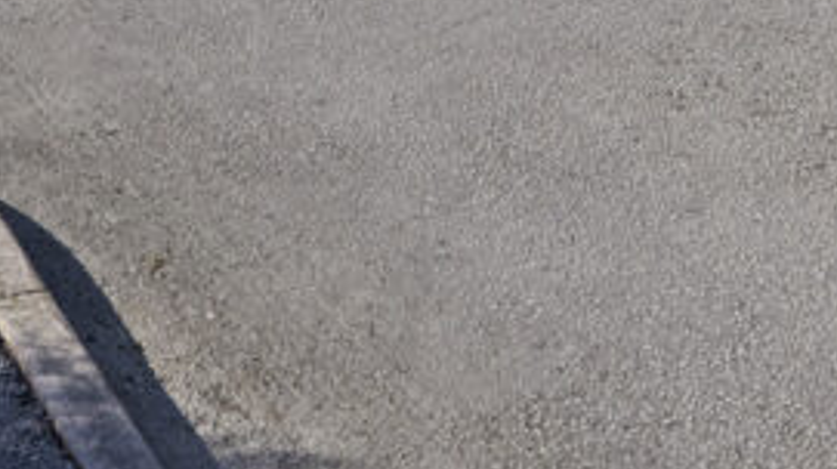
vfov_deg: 10.1
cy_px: -704
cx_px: 886
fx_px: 2284
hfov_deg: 20.0
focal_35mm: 103
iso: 200
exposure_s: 1/800
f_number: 8
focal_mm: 20
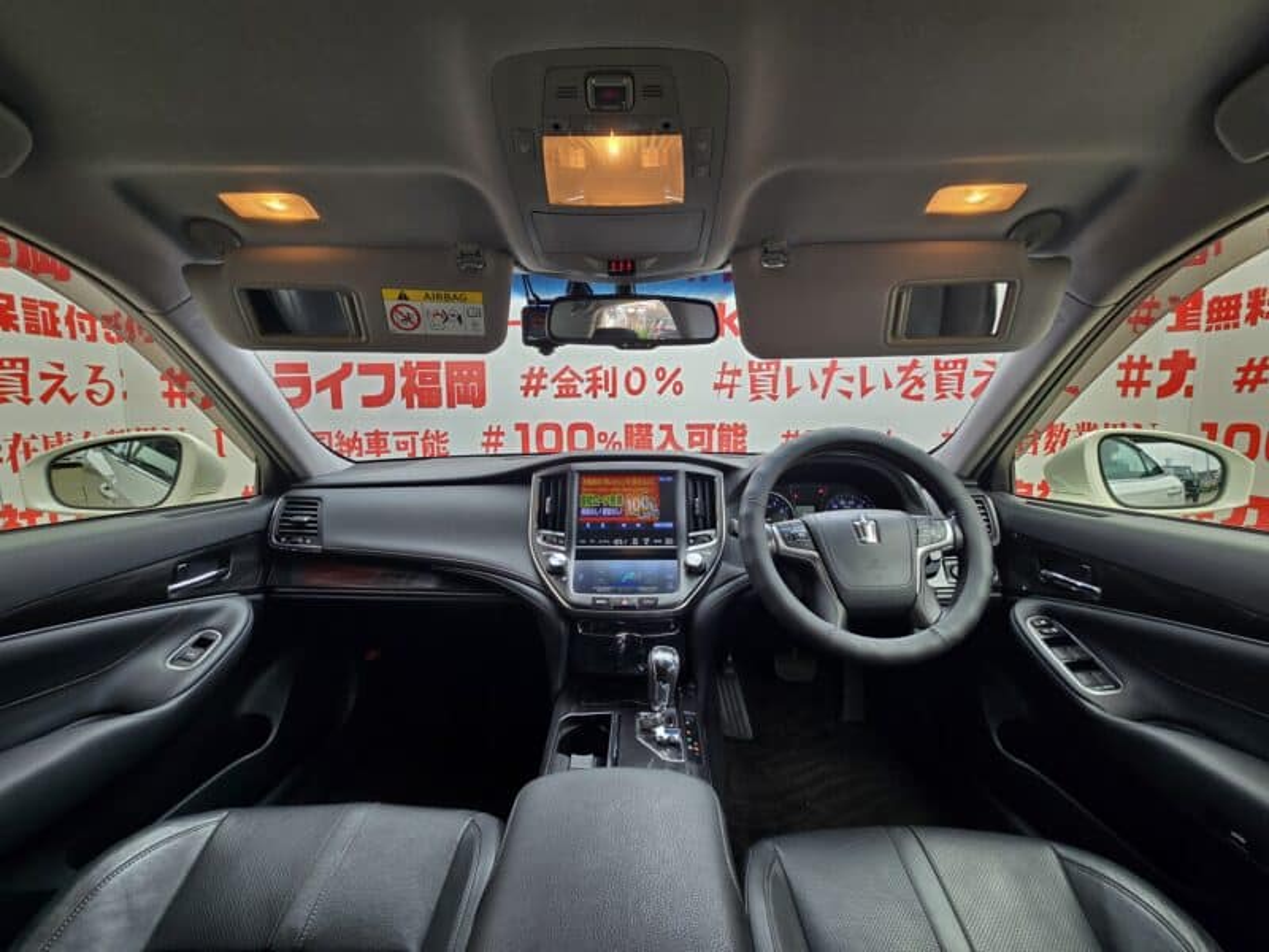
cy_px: 476
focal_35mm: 13
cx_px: 634
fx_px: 477
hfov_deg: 106.2
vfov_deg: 89.9
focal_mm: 2.2
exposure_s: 1/150
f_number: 2.2
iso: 64
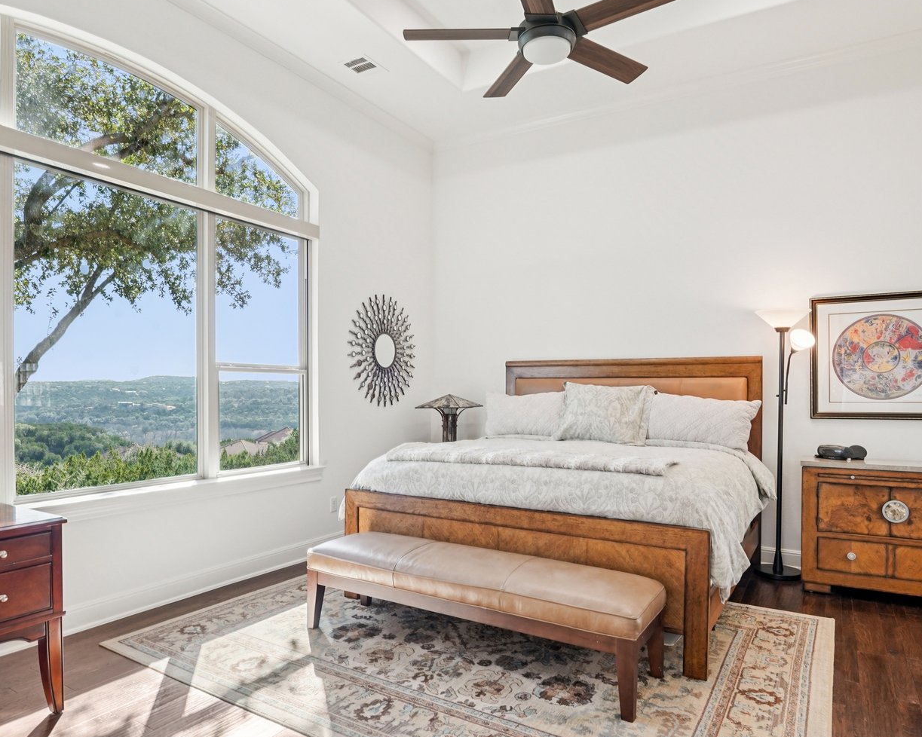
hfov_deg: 75.0
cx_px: 445
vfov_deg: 63.0
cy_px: 394
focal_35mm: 22
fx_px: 600
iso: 800
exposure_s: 1/80
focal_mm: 14
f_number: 8
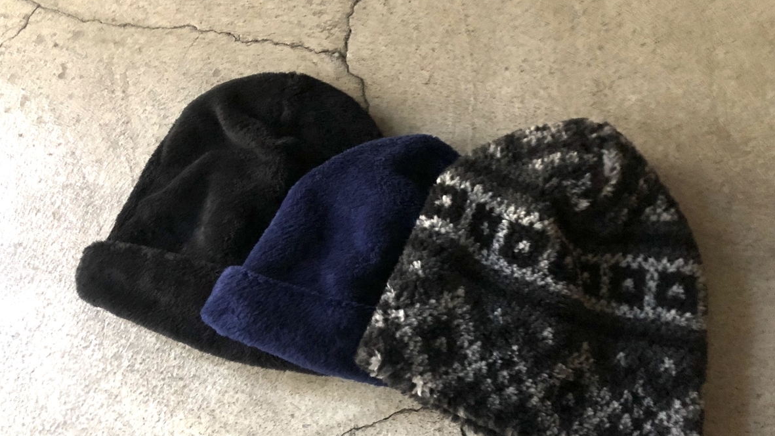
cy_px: 281
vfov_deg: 37.5
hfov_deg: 62.6
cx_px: 383
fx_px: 637
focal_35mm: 31
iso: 250
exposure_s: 1/4
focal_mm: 4
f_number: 1.8
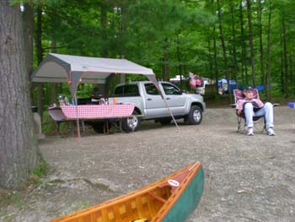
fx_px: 375
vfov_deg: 32.9
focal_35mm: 44
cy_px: 111
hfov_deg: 42.9
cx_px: 148
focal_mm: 7.4
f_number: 3.5
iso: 179
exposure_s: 1/39.6
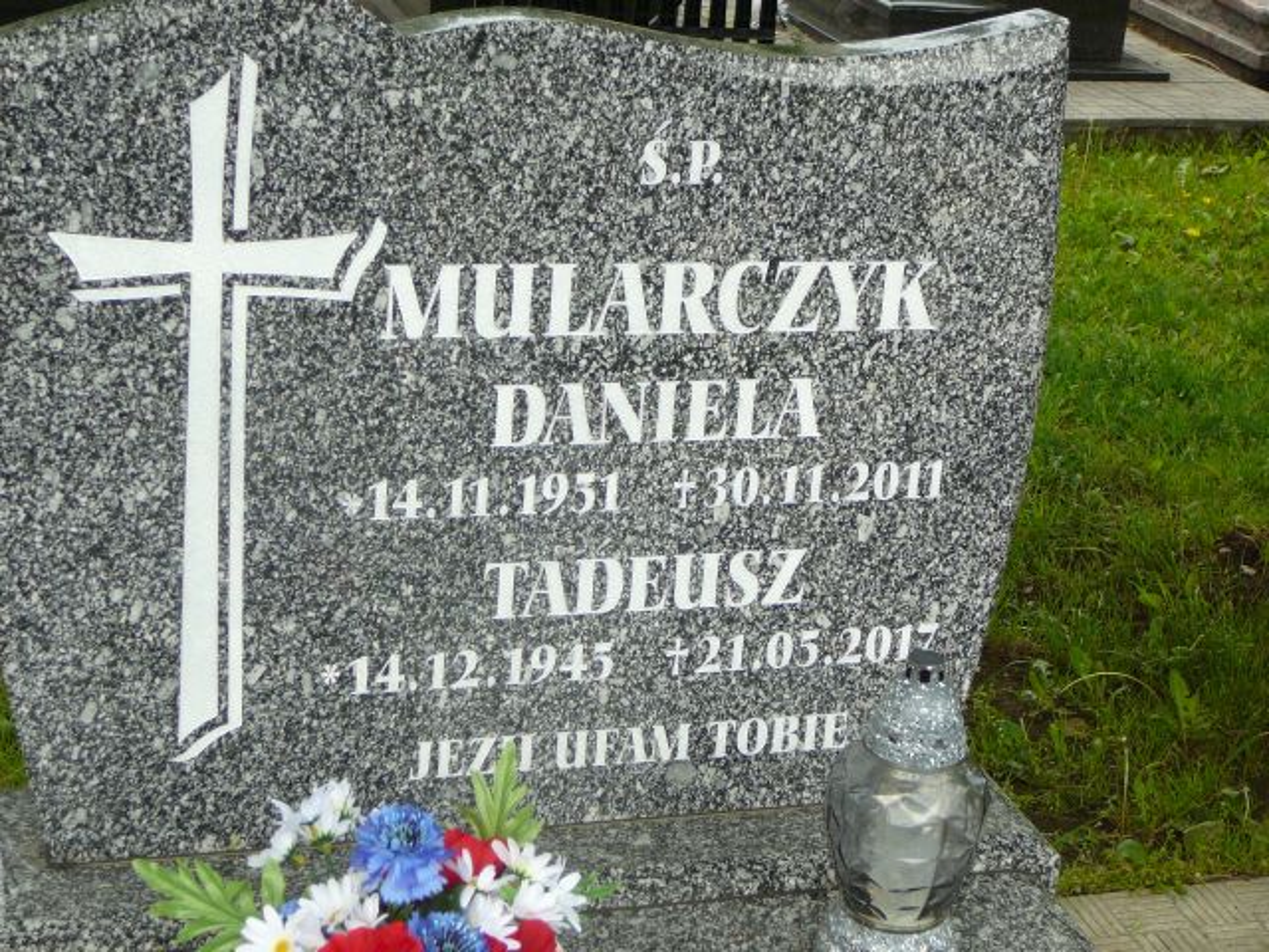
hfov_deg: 29.8
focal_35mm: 65
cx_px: 634
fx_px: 2383
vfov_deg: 22.6
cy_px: 476
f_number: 3.6
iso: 80
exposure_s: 1/250
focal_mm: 9.7
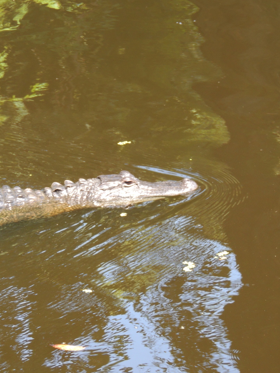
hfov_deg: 6.5
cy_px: 187
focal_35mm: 228
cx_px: 100
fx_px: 2458
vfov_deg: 8.7
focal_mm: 30.3
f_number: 4.5
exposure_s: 1/125
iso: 220
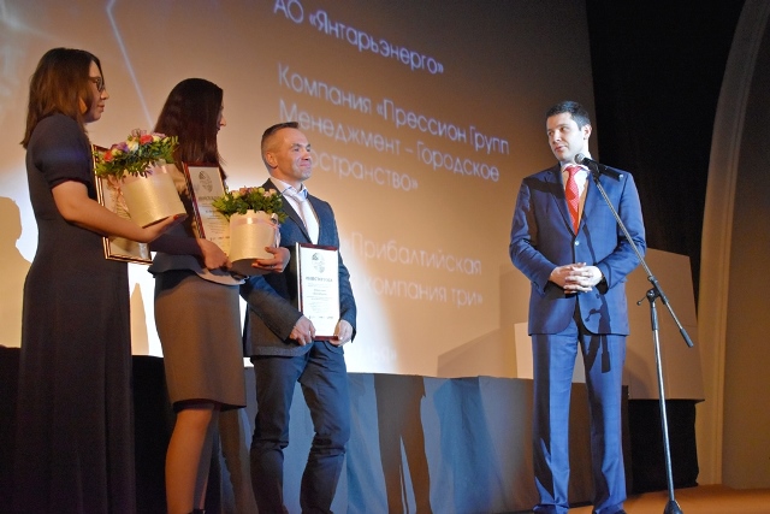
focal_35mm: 51
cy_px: 257
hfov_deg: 38.9
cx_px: 385
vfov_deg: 26.5
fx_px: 1091
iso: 3200
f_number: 4.5
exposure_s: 1/50
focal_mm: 34
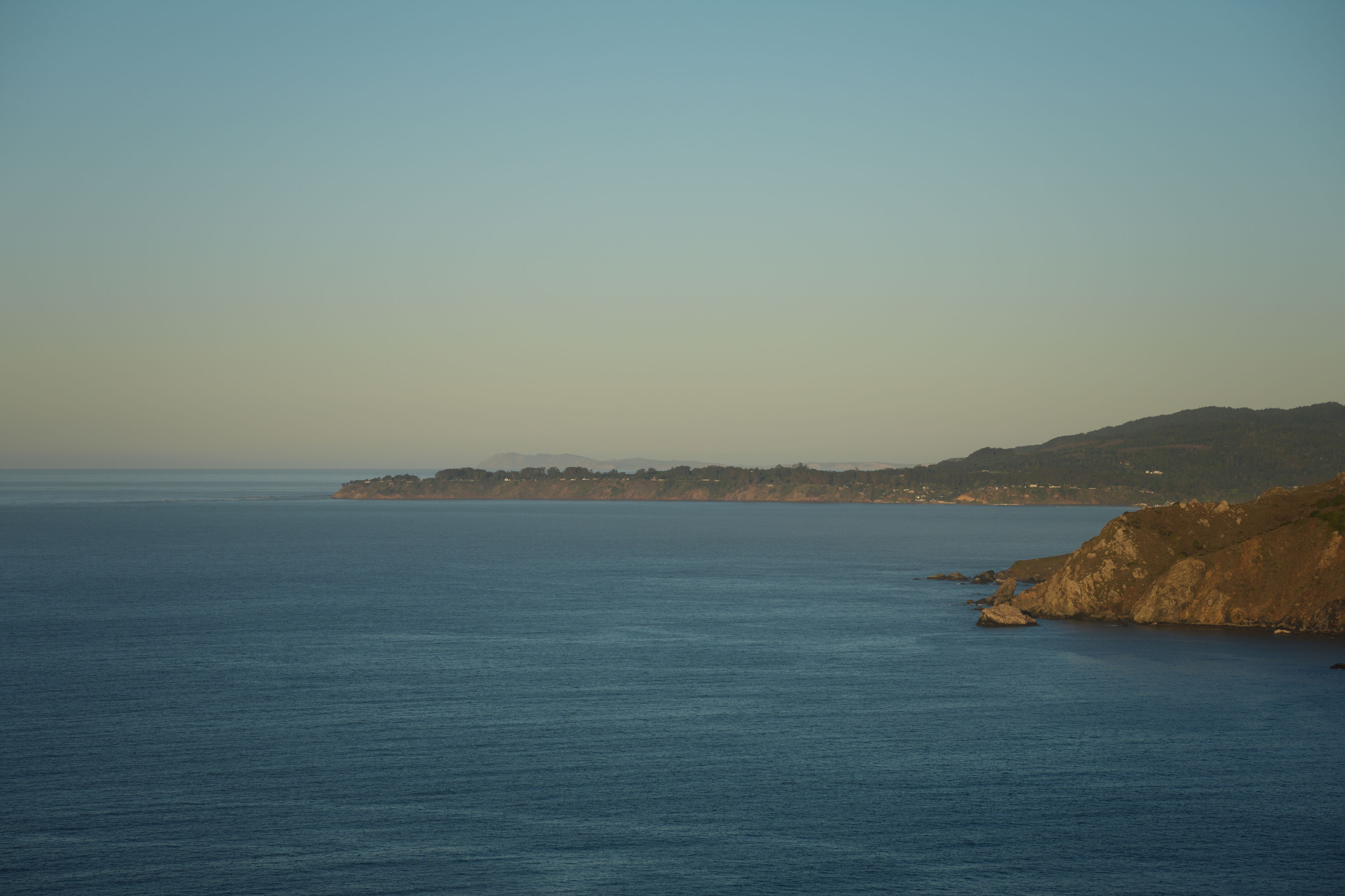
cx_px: 672
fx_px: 3736
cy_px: 448
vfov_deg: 13.7
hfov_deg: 20.4
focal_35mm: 100
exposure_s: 1/500
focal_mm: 100
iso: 160
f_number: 6.3
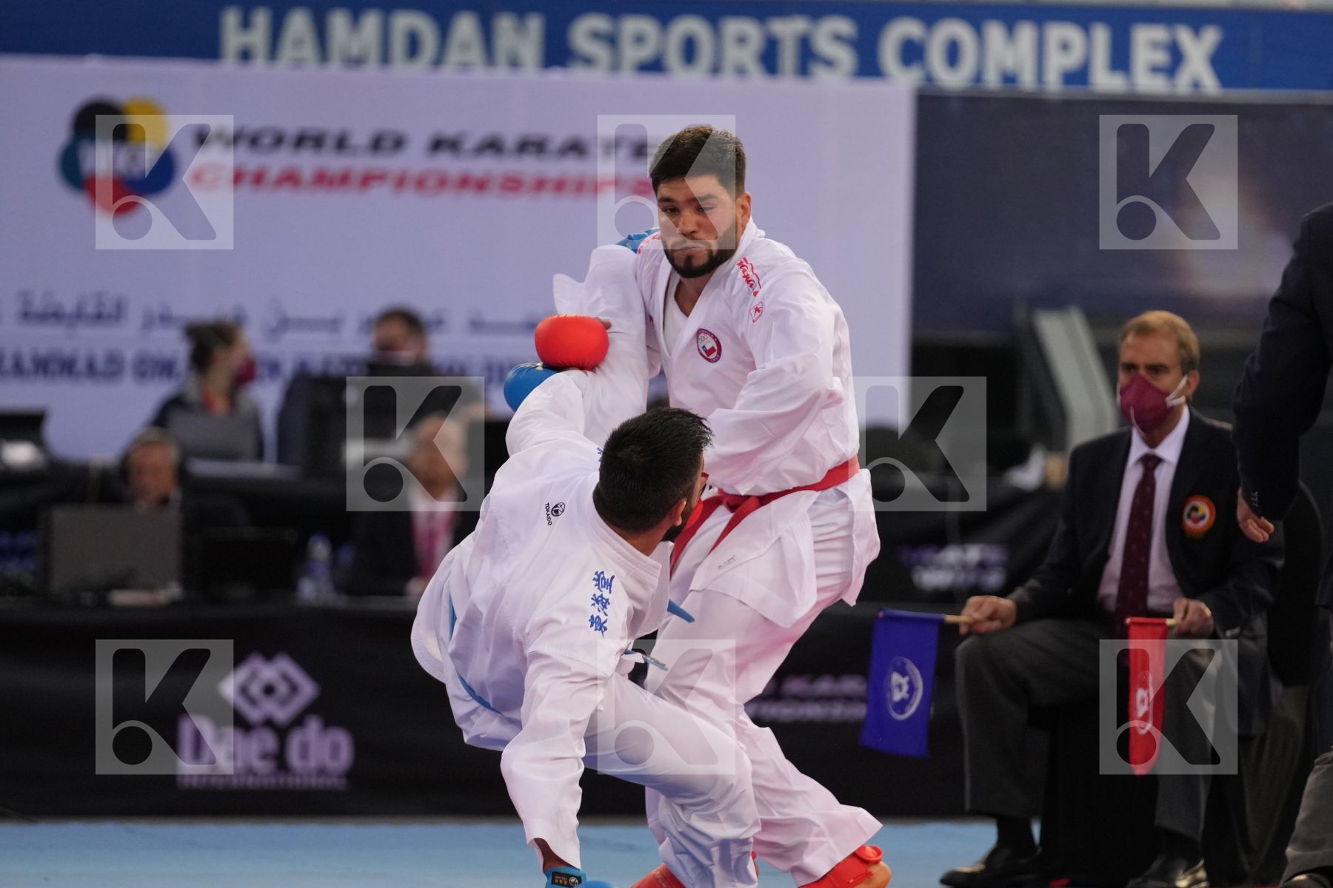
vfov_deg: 4.6
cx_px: 666
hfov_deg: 6.9
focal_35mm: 300
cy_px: 444
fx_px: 11107
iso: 2000
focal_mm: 200
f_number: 2.8
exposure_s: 1/1000
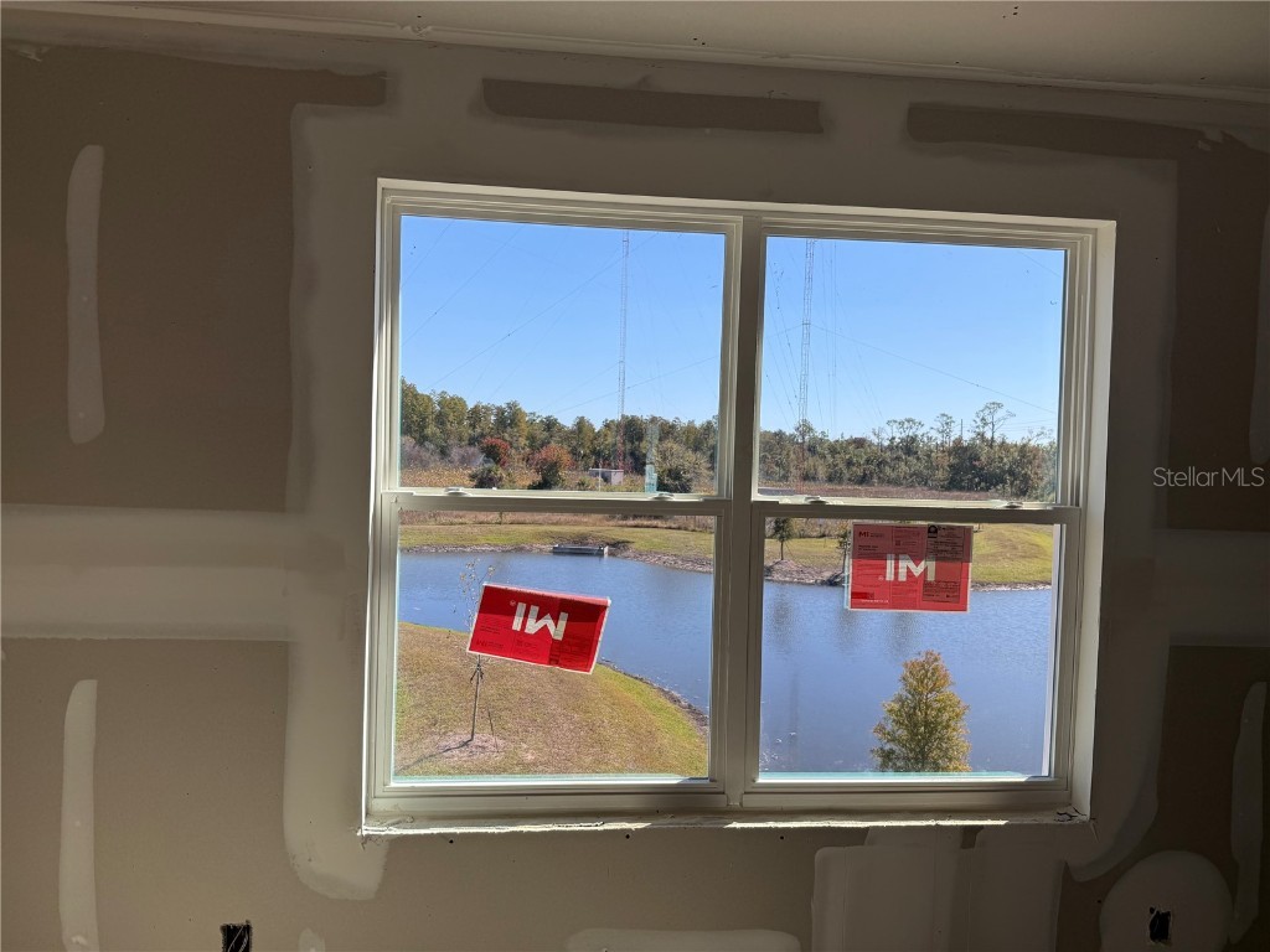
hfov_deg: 71.6
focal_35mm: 24
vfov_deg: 56.8
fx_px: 881
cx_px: 635
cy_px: 476
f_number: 1.78
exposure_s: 1/2370
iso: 80
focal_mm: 6.76
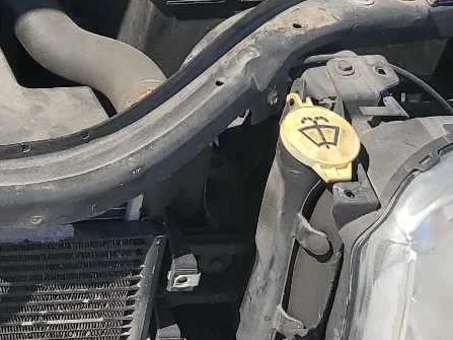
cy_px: 100
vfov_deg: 15.8
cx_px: -291
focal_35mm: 93
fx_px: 1217
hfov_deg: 18.0
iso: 50
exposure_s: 1/2000
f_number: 1.5
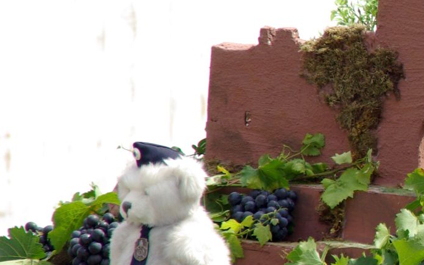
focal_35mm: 911
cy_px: 105
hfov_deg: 2.3
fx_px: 10527
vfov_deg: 1.4
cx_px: 609
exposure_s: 1/350
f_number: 8
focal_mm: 200
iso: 400
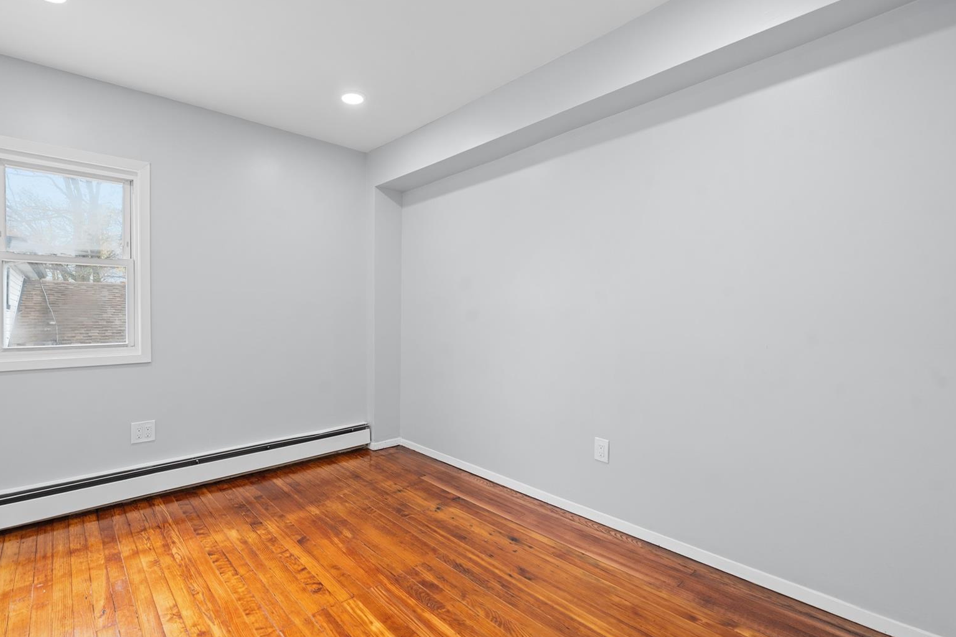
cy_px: 311
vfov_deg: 73.7
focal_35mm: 16
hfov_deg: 96.1
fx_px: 425
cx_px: 411
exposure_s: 1/5
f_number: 8
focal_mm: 12
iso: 250
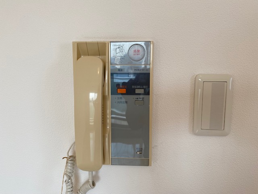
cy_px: 97
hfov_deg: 67.3
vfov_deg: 53.1
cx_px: 129
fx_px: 194
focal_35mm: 26
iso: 32
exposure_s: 1/170
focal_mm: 4.25
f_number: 1.8
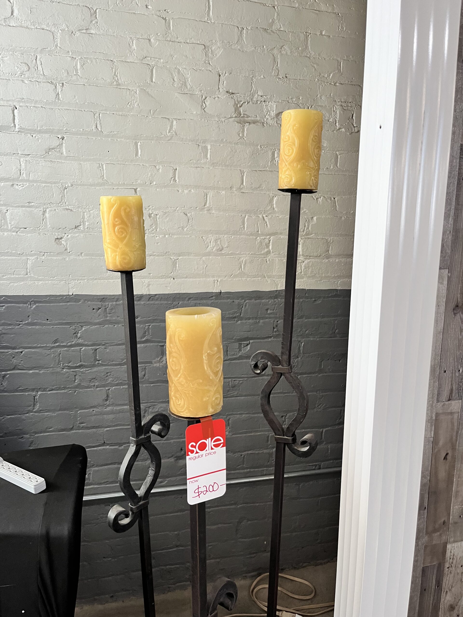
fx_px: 464
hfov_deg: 53.1
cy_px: 308
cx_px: 232
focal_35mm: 26
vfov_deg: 67.3
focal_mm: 5.1
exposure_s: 1/98
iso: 125
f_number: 1.6
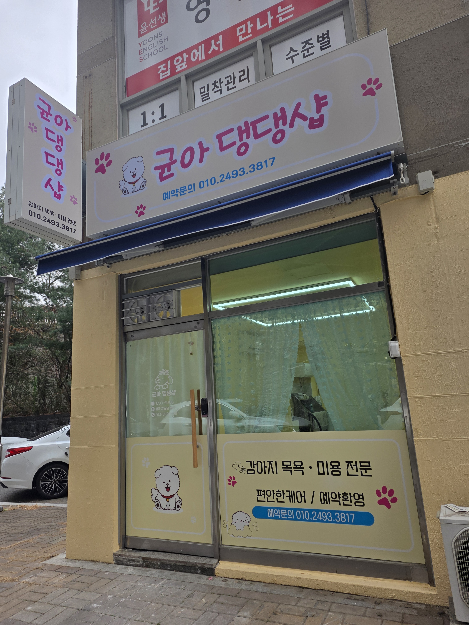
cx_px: 234
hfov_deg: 58.9
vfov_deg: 73.9
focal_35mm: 23
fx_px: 415
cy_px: 312
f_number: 1.7
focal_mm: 6.25
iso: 80
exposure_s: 1/1567
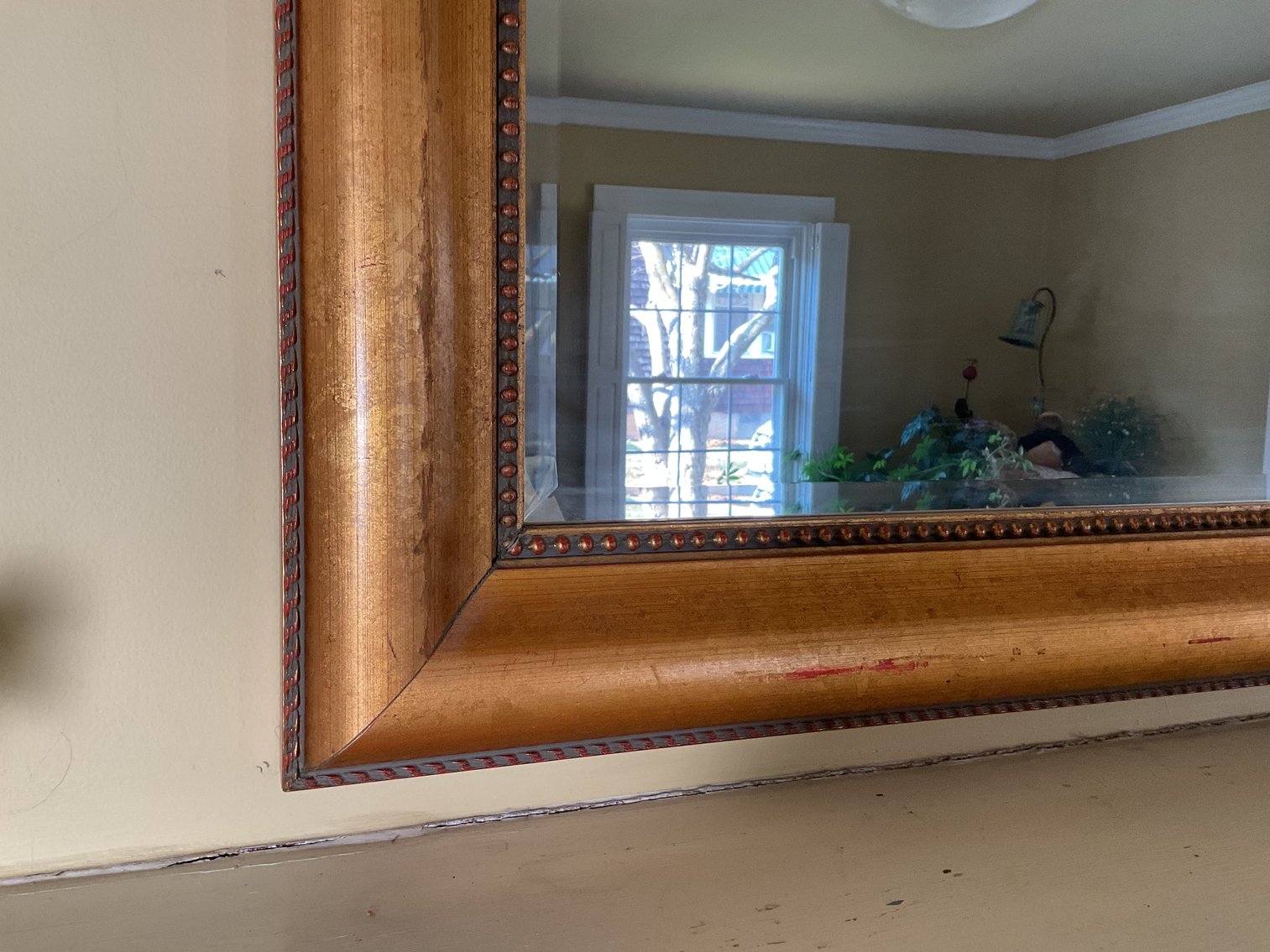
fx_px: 1064
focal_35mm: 29
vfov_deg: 48.2
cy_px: 476
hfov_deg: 61.7
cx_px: 635
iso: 125
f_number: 1.8
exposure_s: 1/60
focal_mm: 3
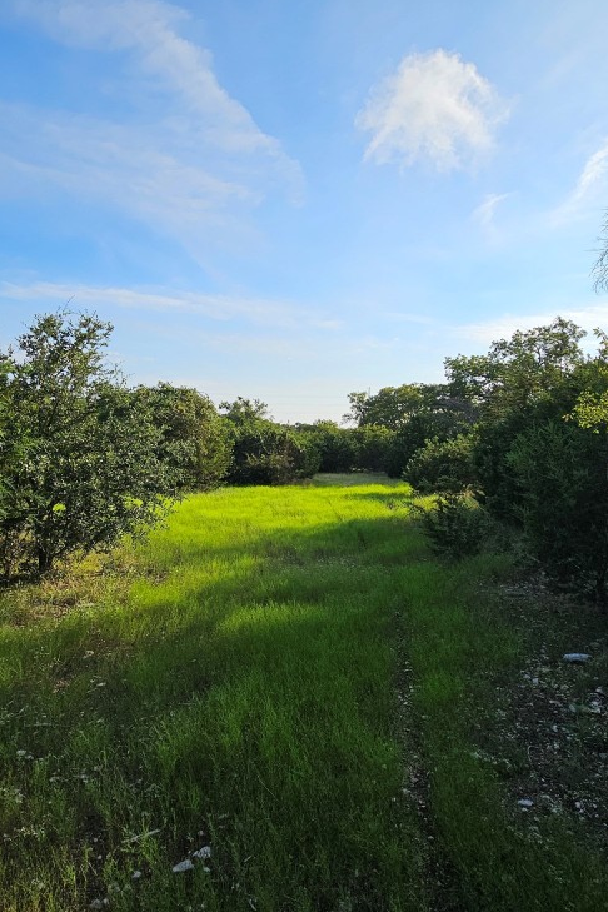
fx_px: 481
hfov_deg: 63.9
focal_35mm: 19
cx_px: 238
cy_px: 433
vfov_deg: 86.8
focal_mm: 2.2
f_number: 2.2
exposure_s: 1/1989
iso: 50
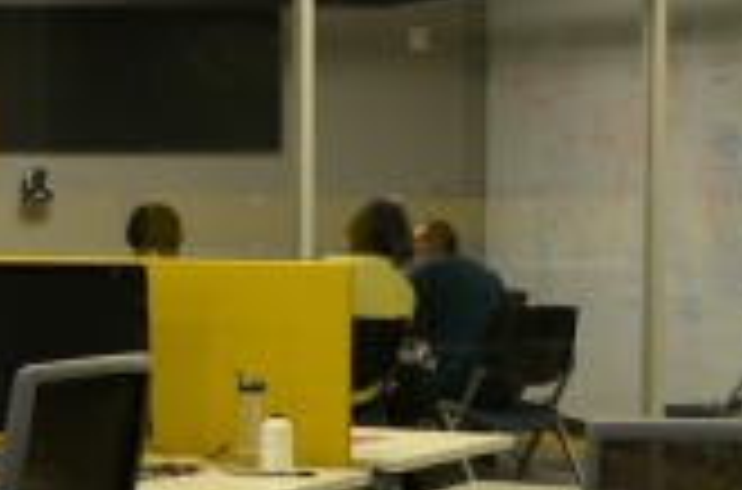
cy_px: 247
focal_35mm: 131
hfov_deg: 15.1
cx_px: -162
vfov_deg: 10.4
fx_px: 2692
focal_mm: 18
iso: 500
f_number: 5.6
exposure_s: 1/40
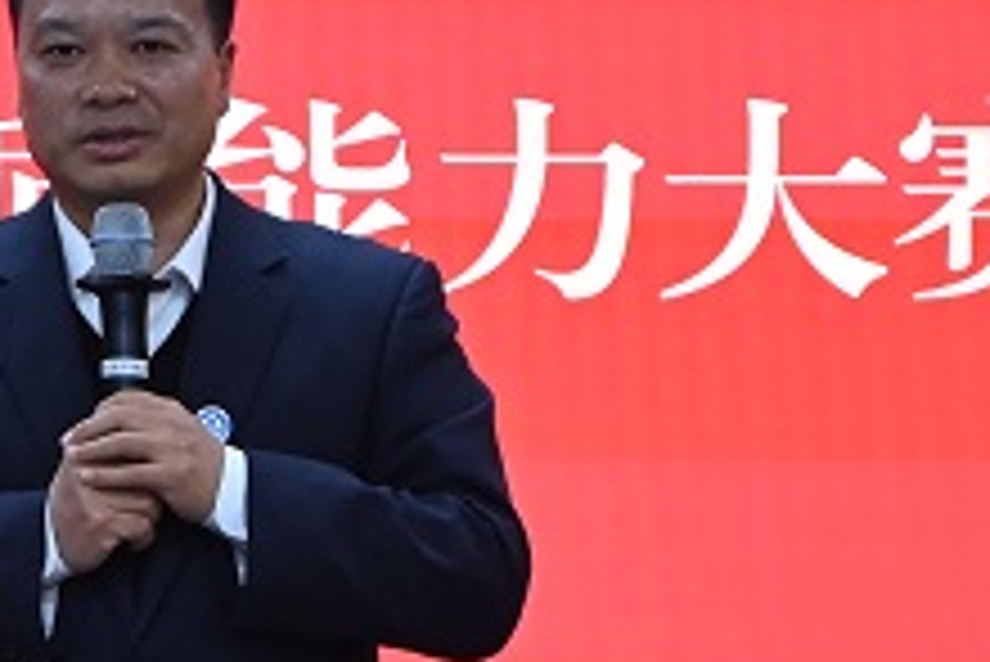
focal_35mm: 227
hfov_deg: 9.0
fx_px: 6246
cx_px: 144
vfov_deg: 6.1
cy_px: 471
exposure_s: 1/125
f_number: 6.3
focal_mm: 50
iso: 1600
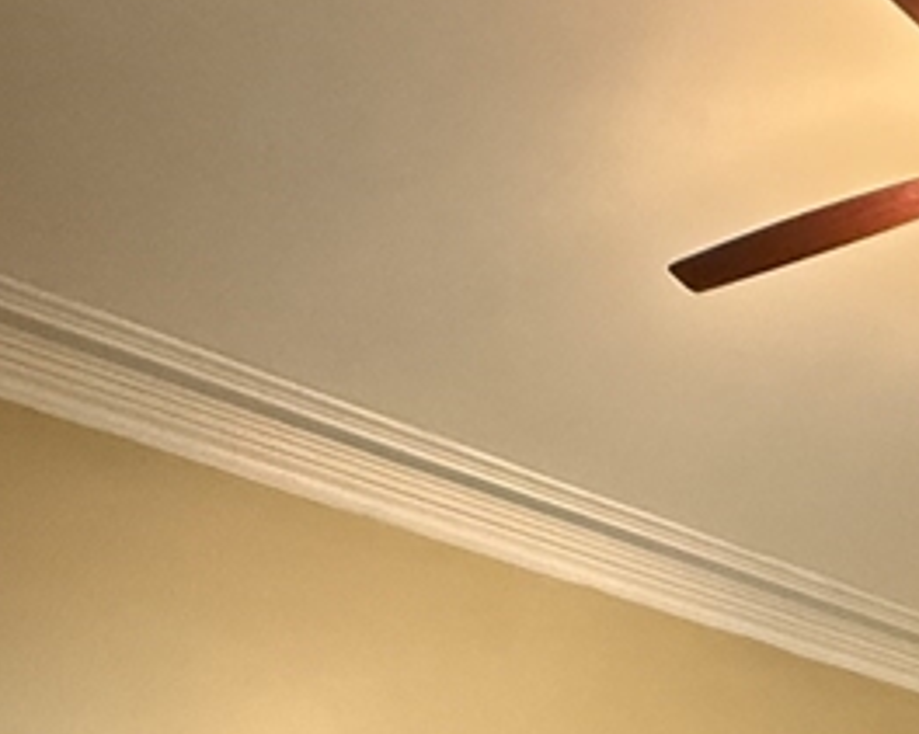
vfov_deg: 21.8
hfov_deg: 34.0
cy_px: 1204
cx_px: 769
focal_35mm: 53
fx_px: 1441
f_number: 2.2
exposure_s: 1/60
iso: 1000
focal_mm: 2.22
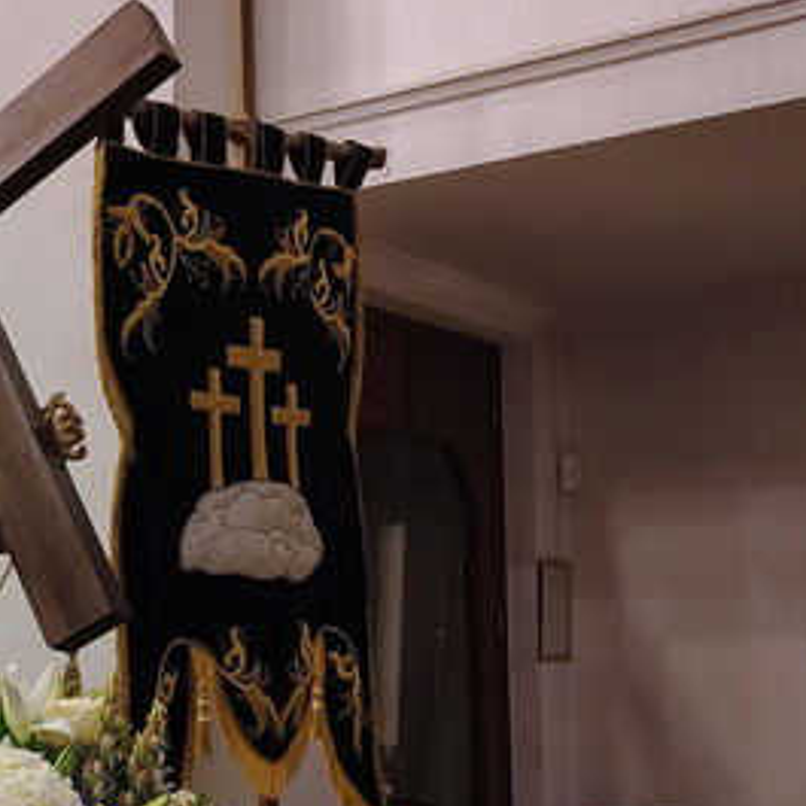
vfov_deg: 26.6
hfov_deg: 23.0
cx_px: -319
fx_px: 1686
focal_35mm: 64
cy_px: 587
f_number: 1.8
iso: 900
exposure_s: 1/50
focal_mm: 5.56
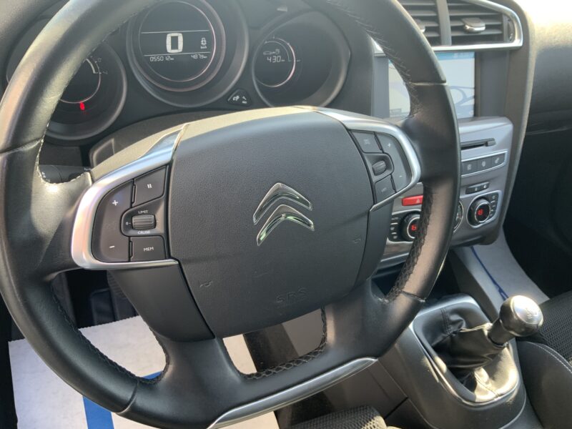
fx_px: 479
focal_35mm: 29
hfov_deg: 61.7
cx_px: 286
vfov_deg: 48.2
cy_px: 214
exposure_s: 1/122
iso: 50
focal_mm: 3
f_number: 1.8
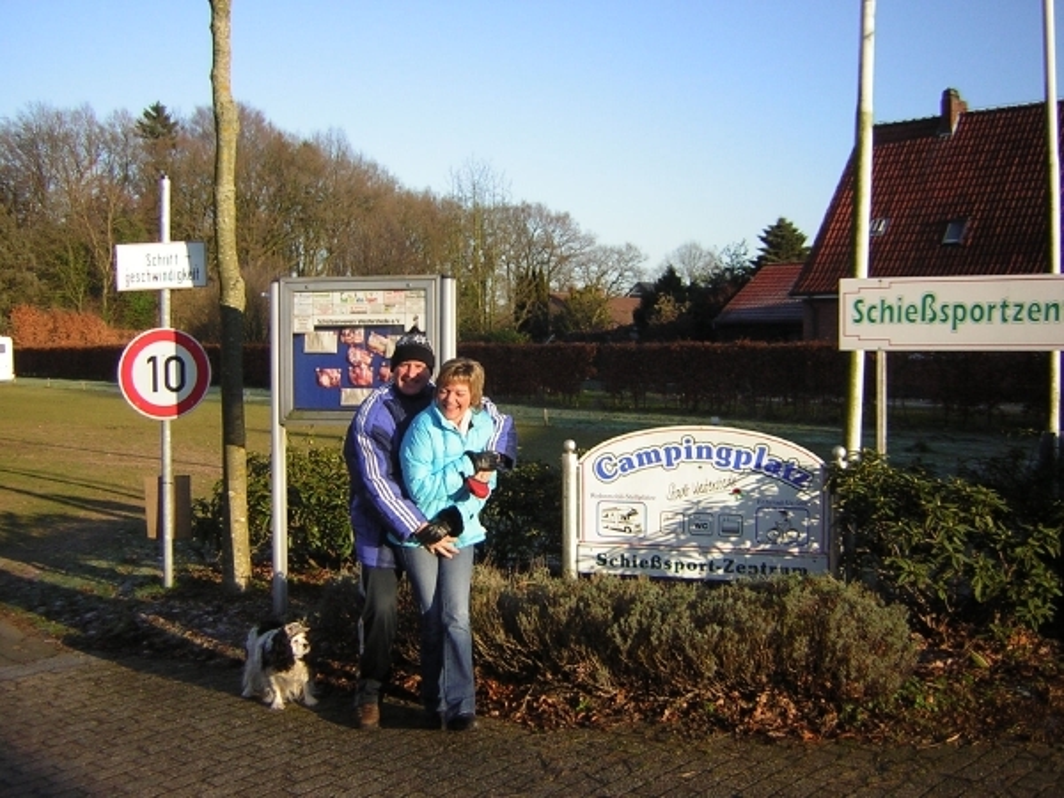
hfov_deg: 51.4
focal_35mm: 36
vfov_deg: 39.7
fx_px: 1107
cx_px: 532
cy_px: 399
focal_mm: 4.7
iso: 50
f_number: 2.6
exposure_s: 1/550
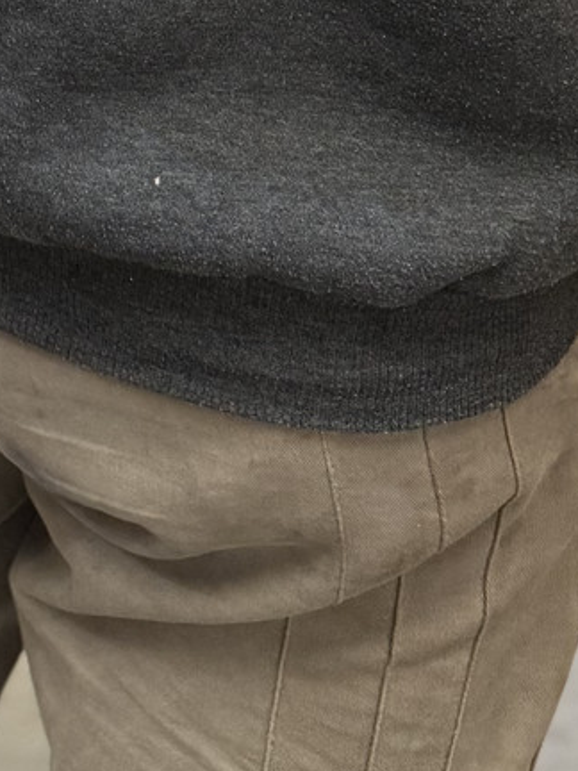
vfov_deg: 14.7
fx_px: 2471
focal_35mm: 111
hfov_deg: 12.5
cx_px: -343
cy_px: -764
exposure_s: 1/50
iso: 320
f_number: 1.78
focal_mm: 6.76
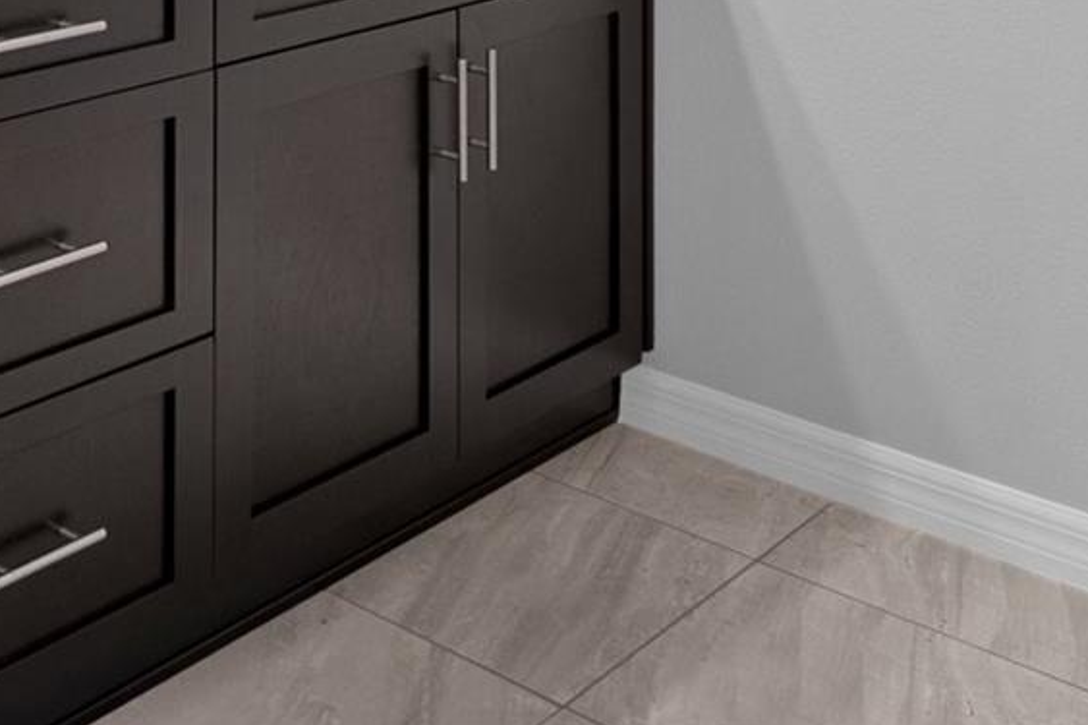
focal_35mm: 55
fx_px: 1674
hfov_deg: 34.1
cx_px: 112
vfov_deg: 22.0
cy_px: -217
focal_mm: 13
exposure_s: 1
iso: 640
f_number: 8
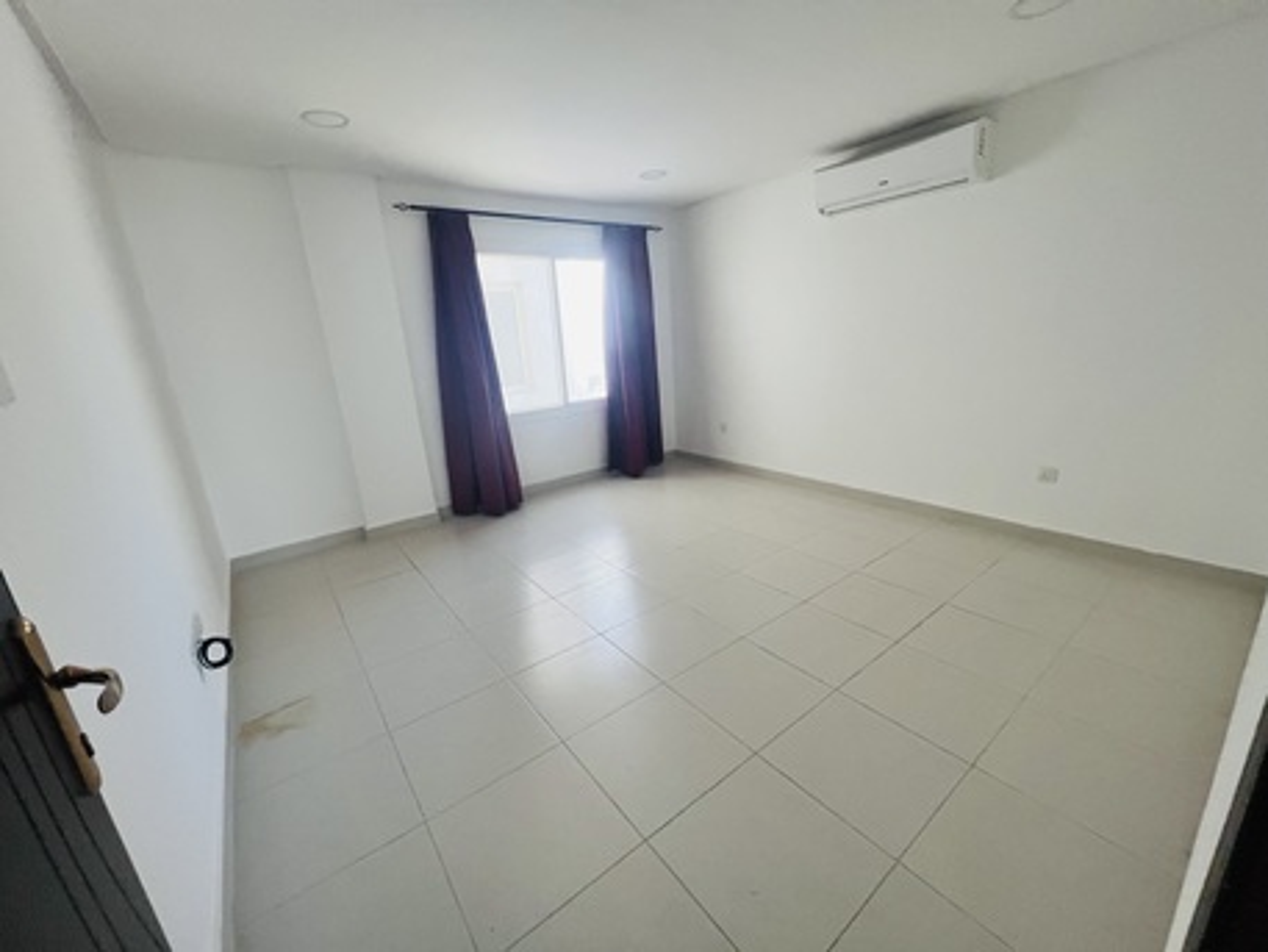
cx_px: 634
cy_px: 476
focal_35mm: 13
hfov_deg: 106.2
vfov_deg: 89.9
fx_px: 476
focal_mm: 1.57
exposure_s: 1/80
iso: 250
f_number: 1.8
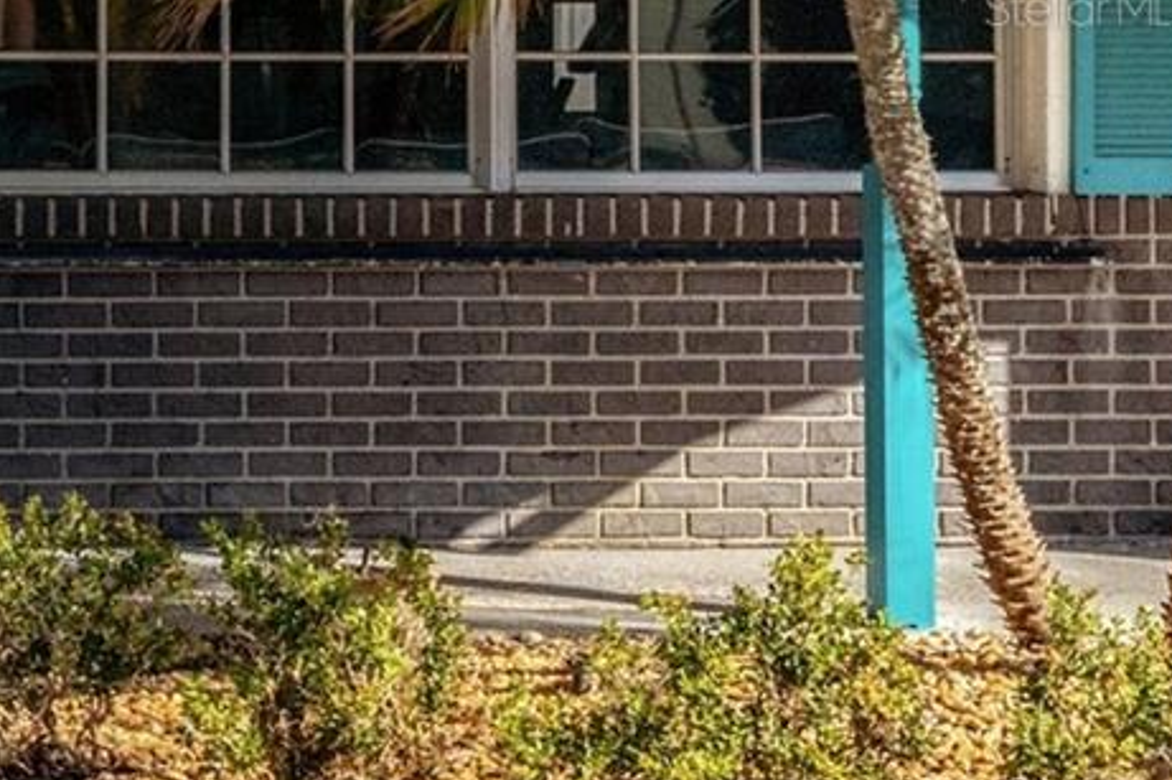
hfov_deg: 14.7
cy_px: 8
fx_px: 4068
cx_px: -824
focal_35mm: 125
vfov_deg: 10.9
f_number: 8
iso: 500
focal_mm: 24
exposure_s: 1/5000
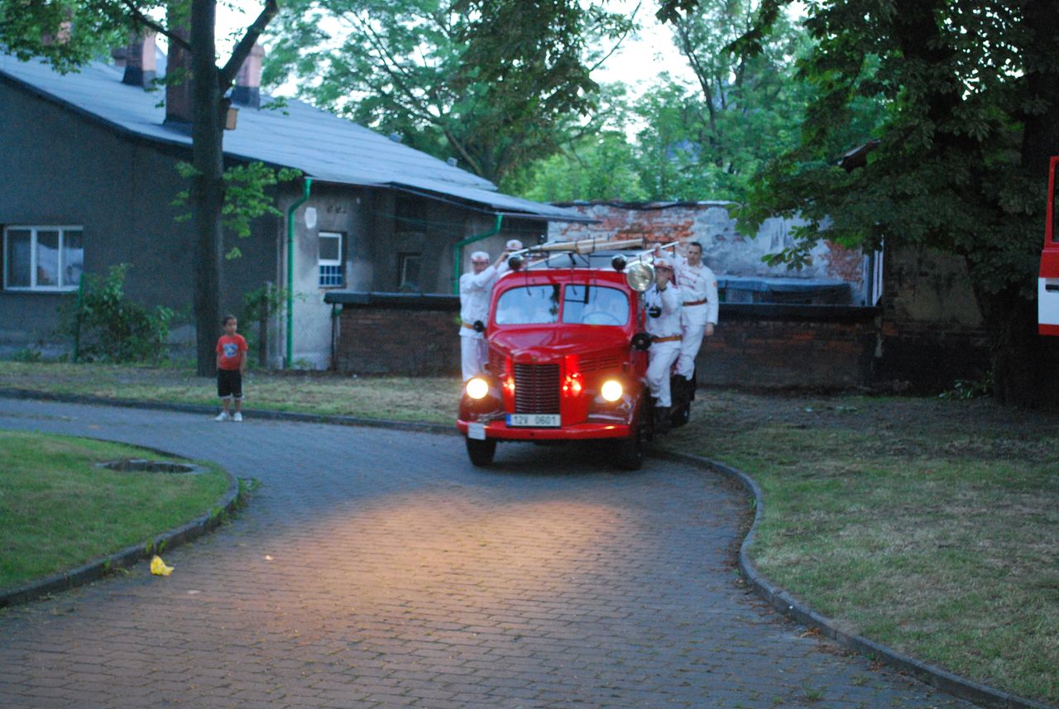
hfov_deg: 33.4
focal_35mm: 60
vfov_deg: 22.7
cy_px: 354
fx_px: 1767
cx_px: 530
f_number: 5.3
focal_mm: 40
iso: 1600
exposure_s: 1/10
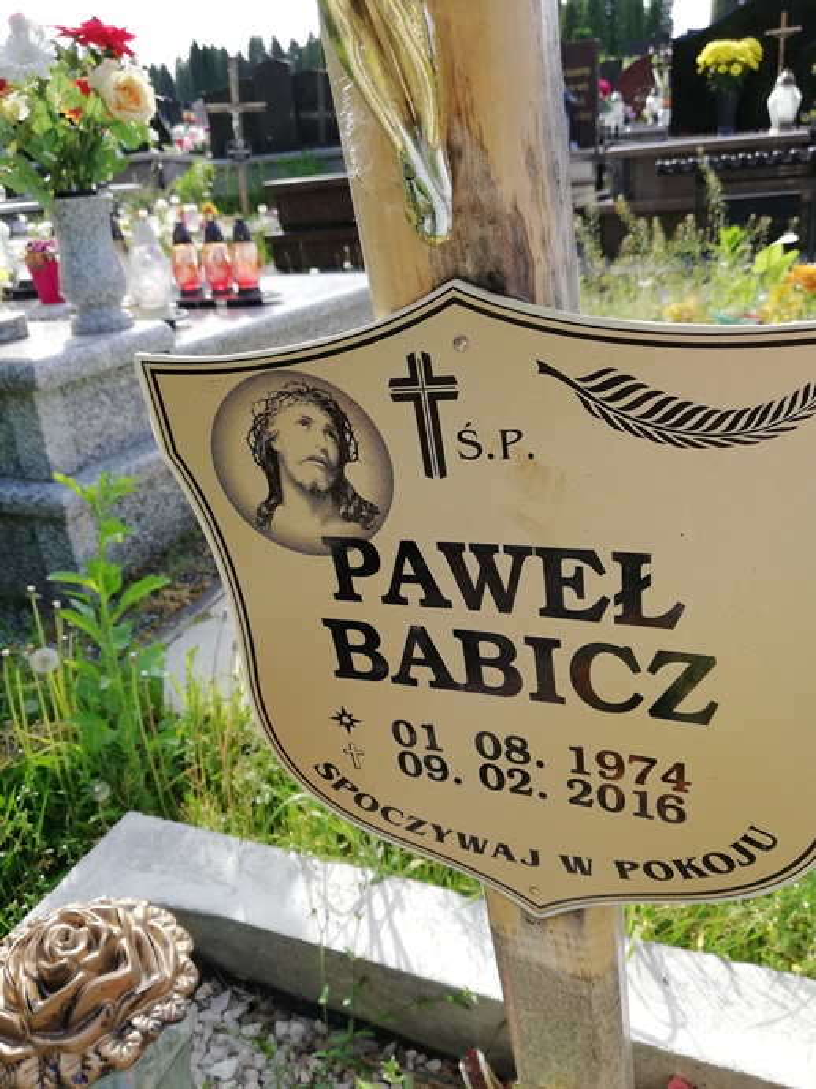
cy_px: 544
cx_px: 408
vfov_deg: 65.3
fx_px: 849
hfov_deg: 51.3
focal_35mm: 27
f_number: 2.2
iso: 50
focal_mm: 3.81
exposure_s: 1/502
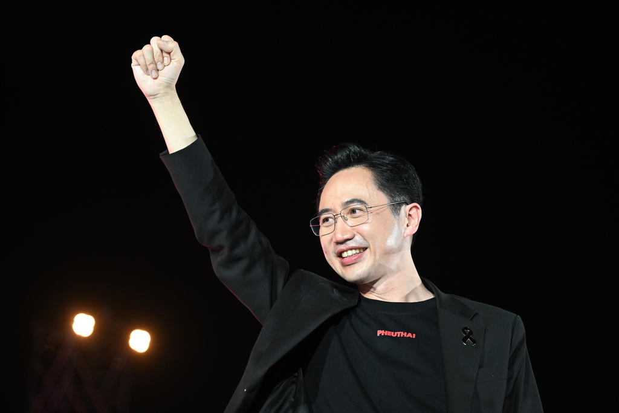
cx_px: 310
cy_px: 206
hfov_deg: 23.9
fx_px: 1462
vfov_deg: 16.1
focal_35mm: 85
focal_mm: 85
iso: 1600
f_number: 2.8
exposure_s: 1/250
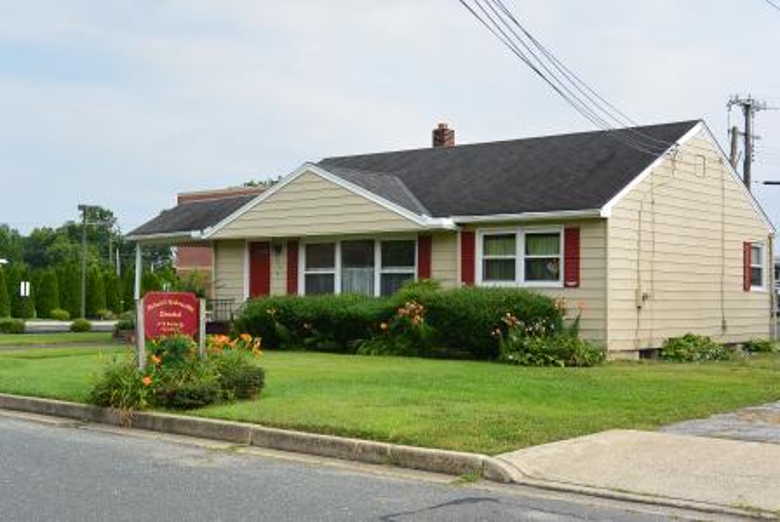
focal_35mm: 50
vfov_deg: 27.1
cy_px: 261
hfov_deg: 39.6
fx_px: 1085
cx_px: 390
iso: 100
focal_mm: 18.7
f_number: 4.5
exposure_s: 1/400
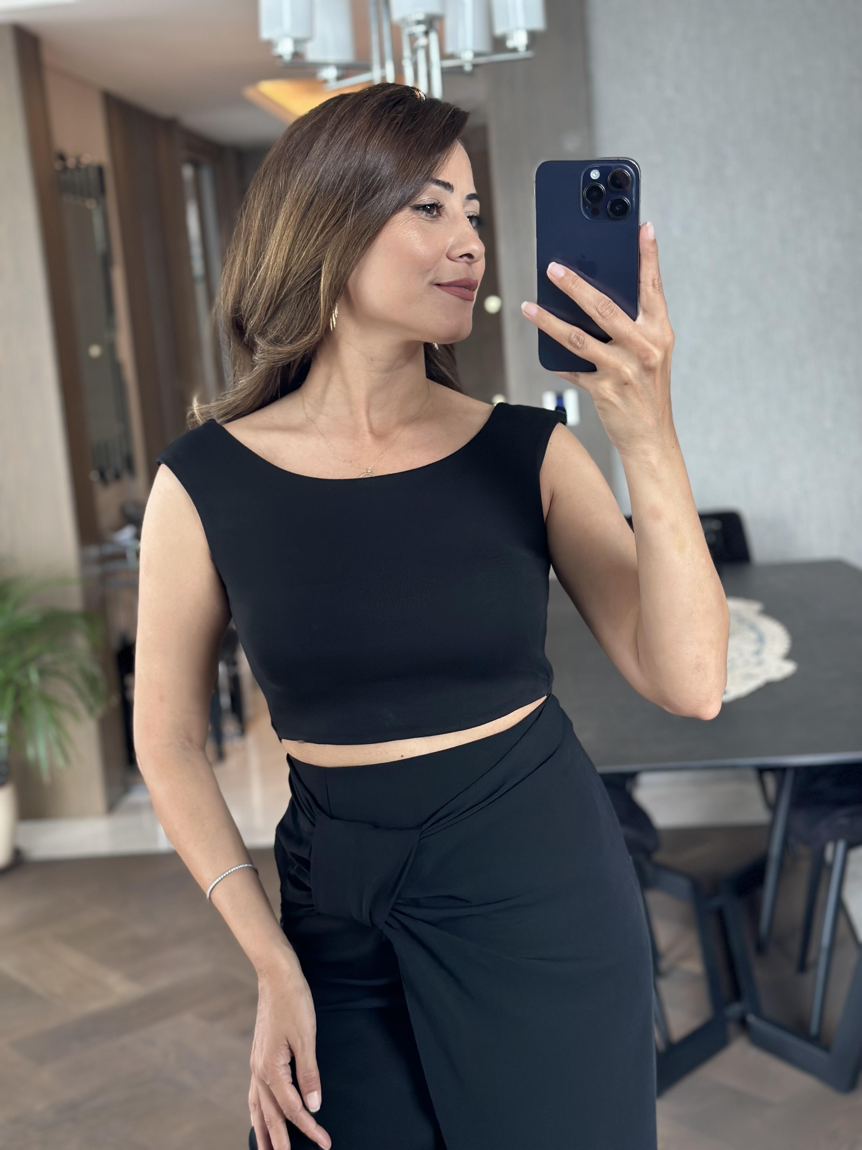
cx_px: 431
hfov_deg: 30.3
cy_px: 575
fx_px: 1594
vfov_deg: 39.7
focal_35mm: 48
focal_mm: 6.86
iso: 250
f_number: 1.78
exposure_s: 1/60
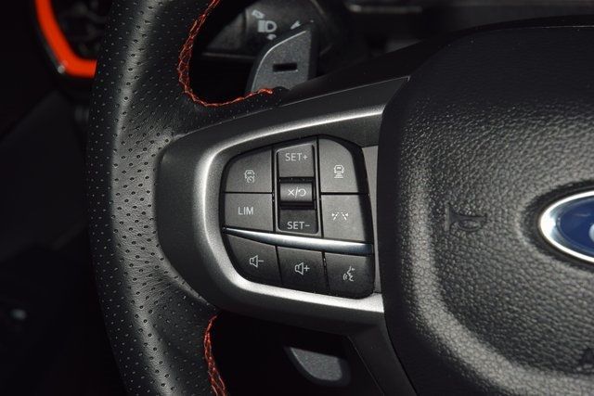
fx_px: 1733
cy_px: 198
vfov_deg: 13.0
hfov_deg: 19.5
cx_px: 297
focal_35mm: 105
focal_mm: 70
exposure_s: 1/125
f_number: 8
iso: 100
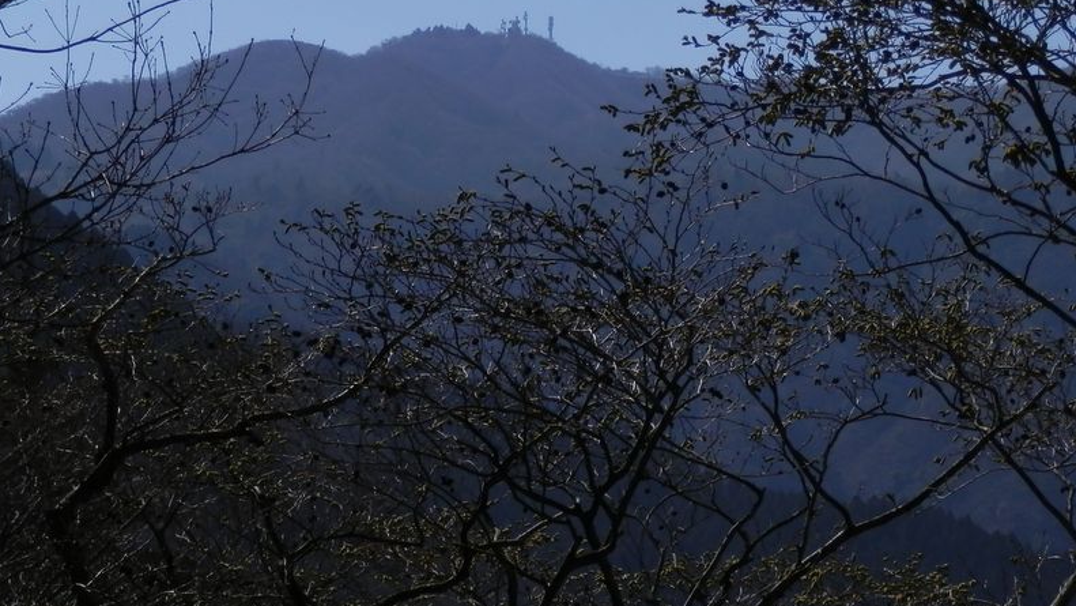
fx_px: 2768
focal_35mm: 97
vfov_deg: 12.5
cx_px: 533
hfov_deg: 22.0
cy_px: 328
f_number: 13.5
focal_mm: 15.8
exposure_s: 1/160
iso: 80
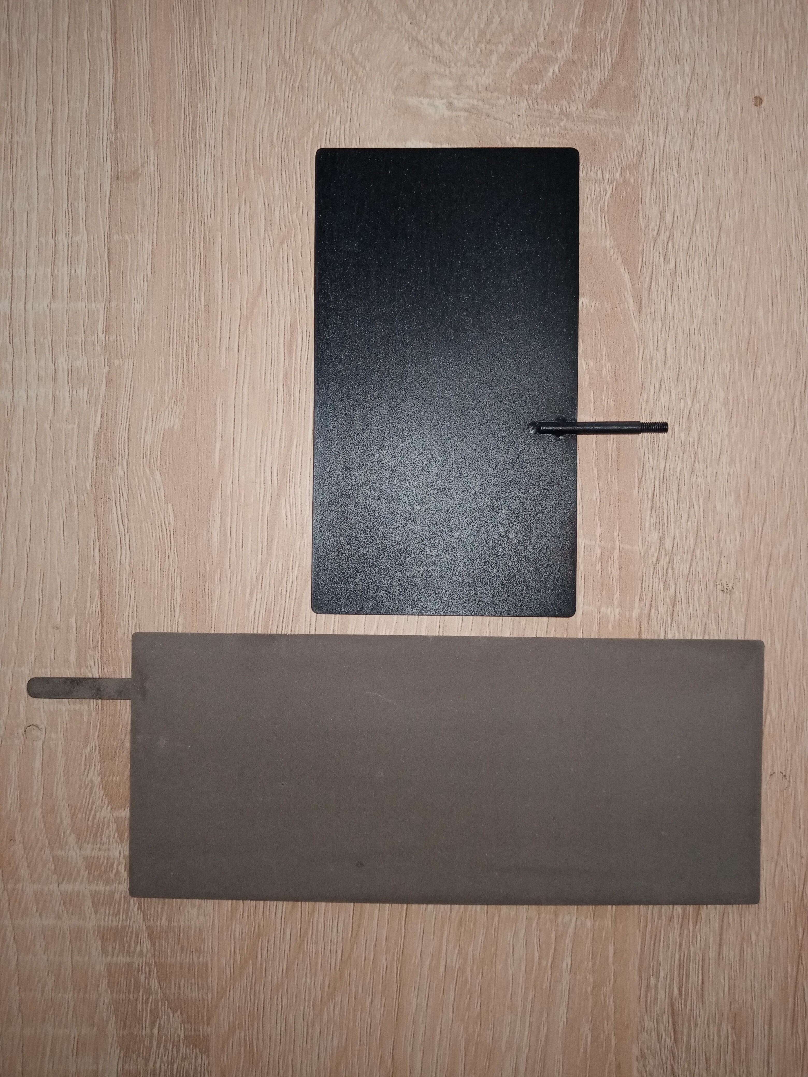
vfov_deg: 67.3
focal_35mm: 26
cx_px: 404
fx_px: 809
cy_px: 538
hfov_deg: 53.1
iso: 162
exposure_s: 1/33.3
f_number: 1.8
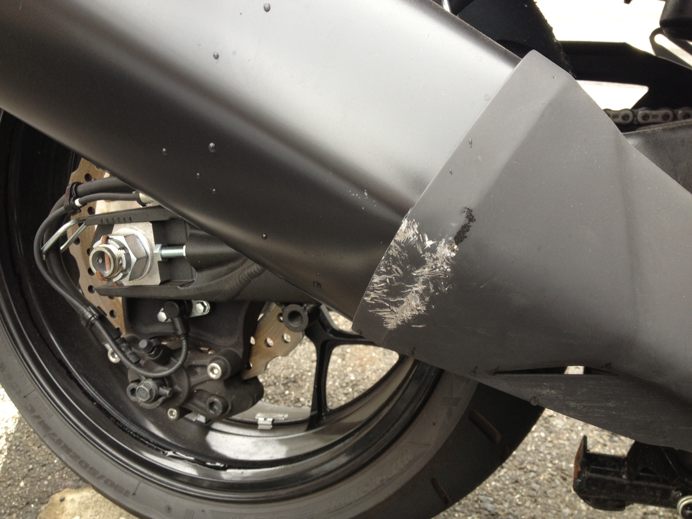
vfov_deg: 40.7
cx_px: 346
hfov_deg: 52.6
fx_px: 700
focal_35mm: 35
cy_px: 260
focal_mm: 4.28
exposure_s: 1/60
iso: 50
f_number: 2.4
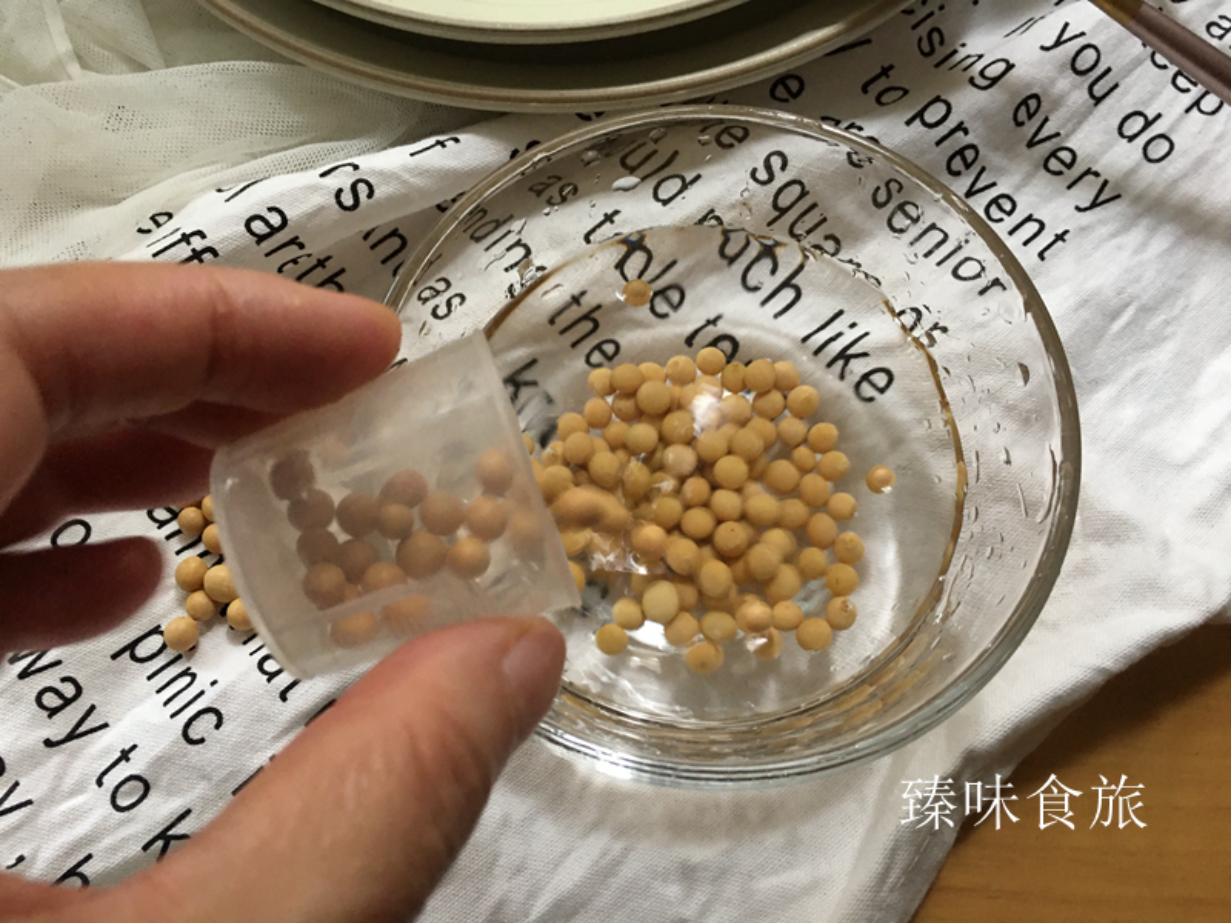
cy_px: 462
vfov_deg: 48.2
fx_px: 1031
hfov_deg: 61.7
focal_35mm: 29
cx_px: 616
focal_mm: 4.15
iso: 100
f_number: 2.2
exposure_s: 1/10
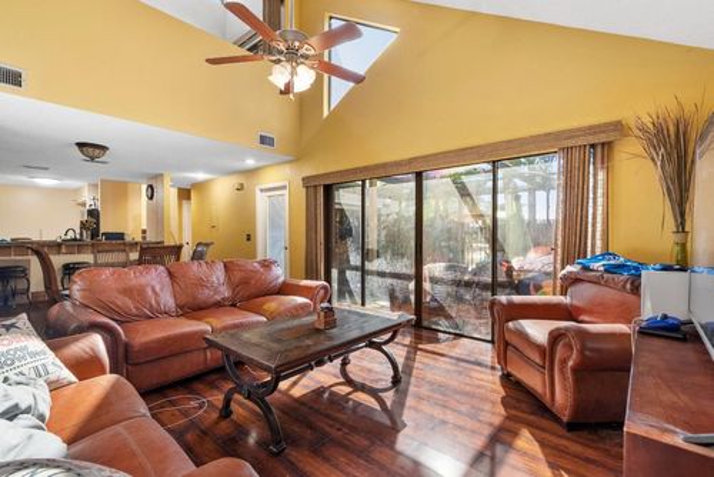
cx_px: 357
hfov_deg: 96.7
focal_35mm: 16
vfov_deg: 73.8
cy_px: 238
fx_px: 318
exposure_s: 1/4
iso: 1600
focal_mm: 16
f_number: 8
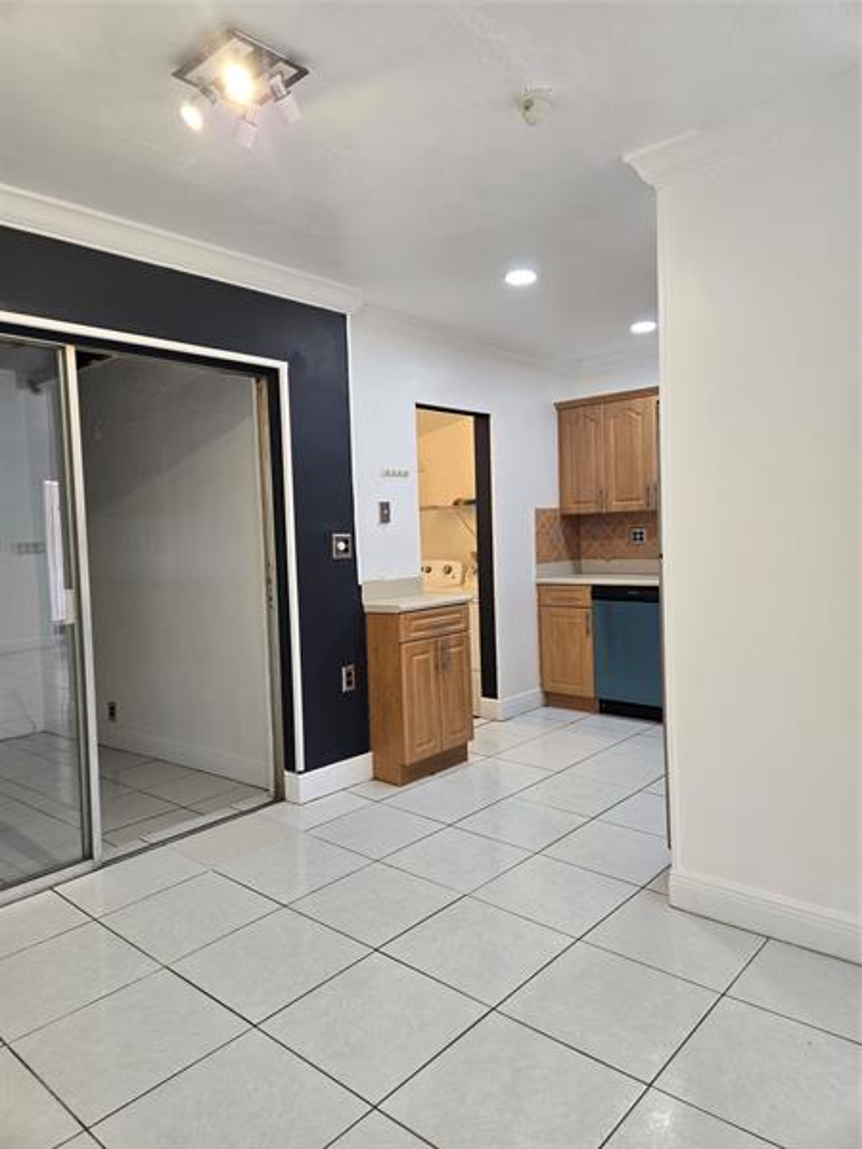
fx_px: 764
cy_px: 574
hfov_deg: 58.9
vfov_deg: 73.9
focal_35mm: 23
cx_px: 431
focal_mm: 5.4
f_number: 1.8
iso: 160
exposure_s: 1/120
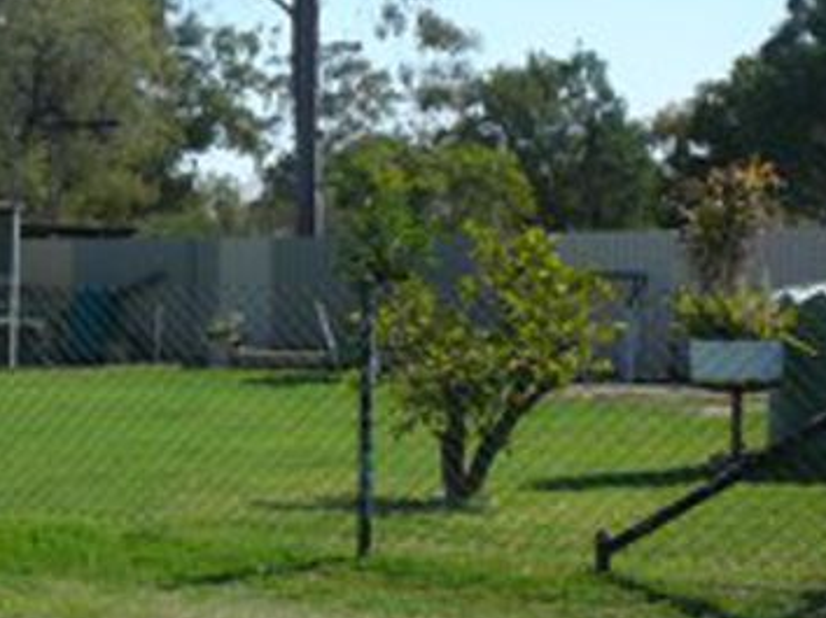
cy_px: 398
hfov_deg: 20.9
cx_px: -93
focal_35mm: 89
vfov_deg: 16.5
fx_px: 2122
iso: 80
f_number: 5
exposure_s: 1/400
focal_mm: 5.2
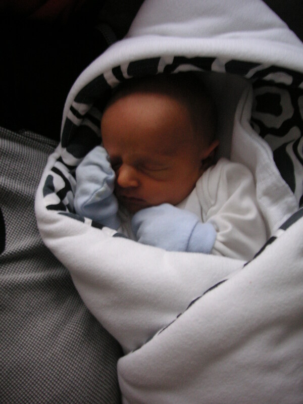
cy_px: 202
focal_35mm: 37
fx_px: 432
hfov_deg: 38.7
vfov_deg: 50.1
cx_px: 152
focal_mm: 6.1
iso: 100
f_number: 2.8
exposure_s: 1/15
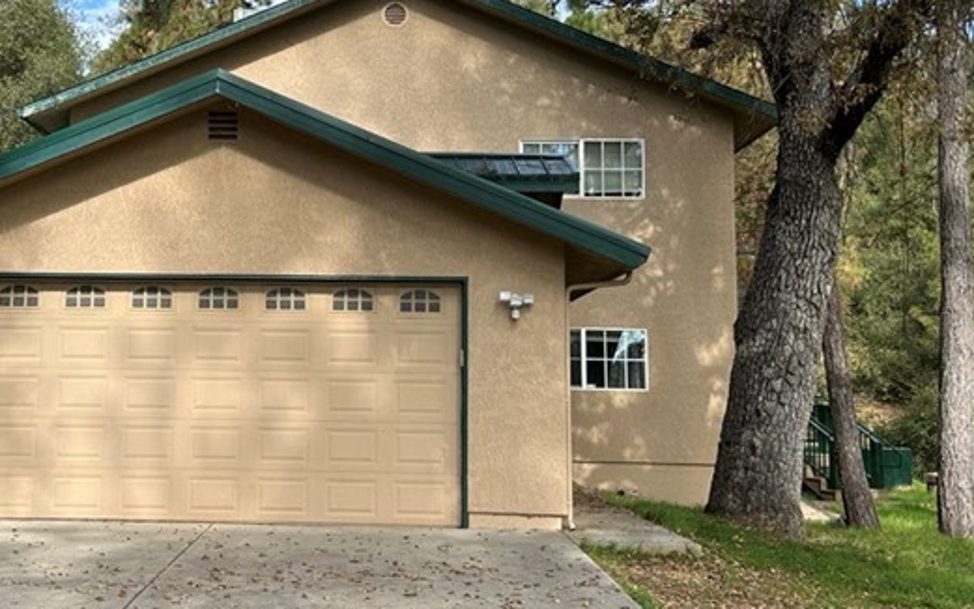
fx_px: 1328
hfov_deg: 39.7
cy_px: 232
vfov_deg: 25.8
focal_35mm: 50
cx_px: 310
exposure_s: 1/1692
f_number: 1.78
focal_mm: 6.86
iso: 80
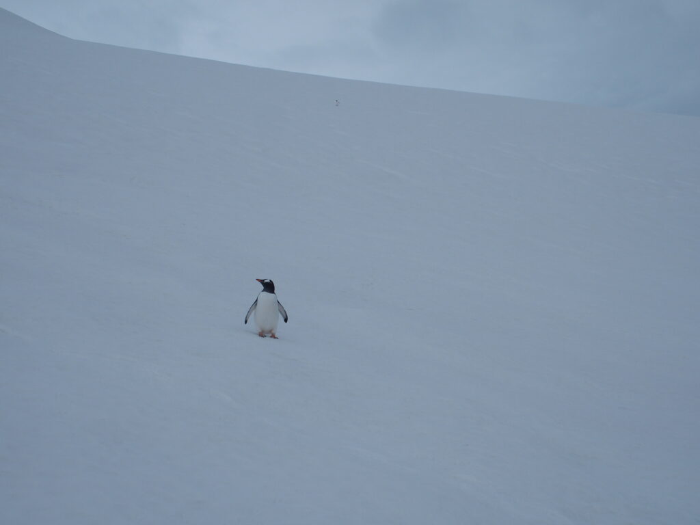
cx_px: 350
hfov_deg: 33.8
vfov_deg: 25.7
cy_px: 262
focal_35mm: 57
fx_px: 1153
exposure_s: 1/500
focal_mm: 12
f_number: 5
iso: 100
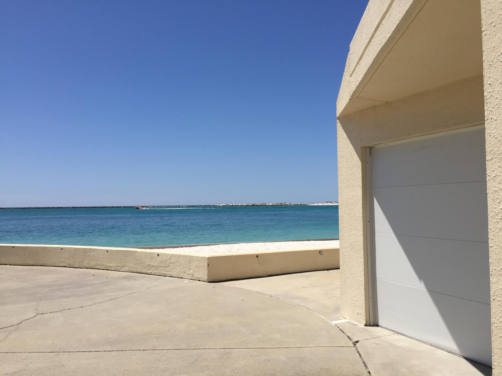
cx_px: 251
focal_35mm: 29
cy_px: 188
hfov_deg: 61.7
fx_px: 421
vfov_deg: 48.2
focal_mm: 4.15
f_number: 2.2
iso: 32
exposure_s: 1/4405
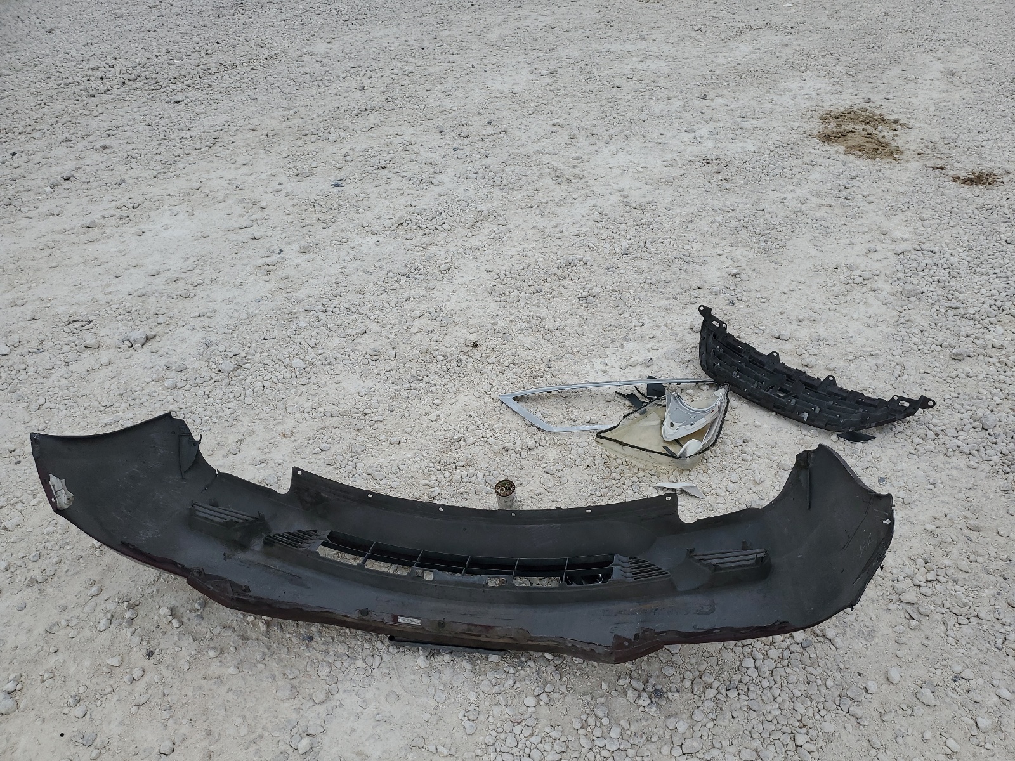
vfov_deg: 53.1
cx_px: 508
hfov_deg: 67.3
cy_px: 380
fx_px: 762
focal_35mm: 26
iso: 50
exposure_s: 1/1667
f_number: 1.5
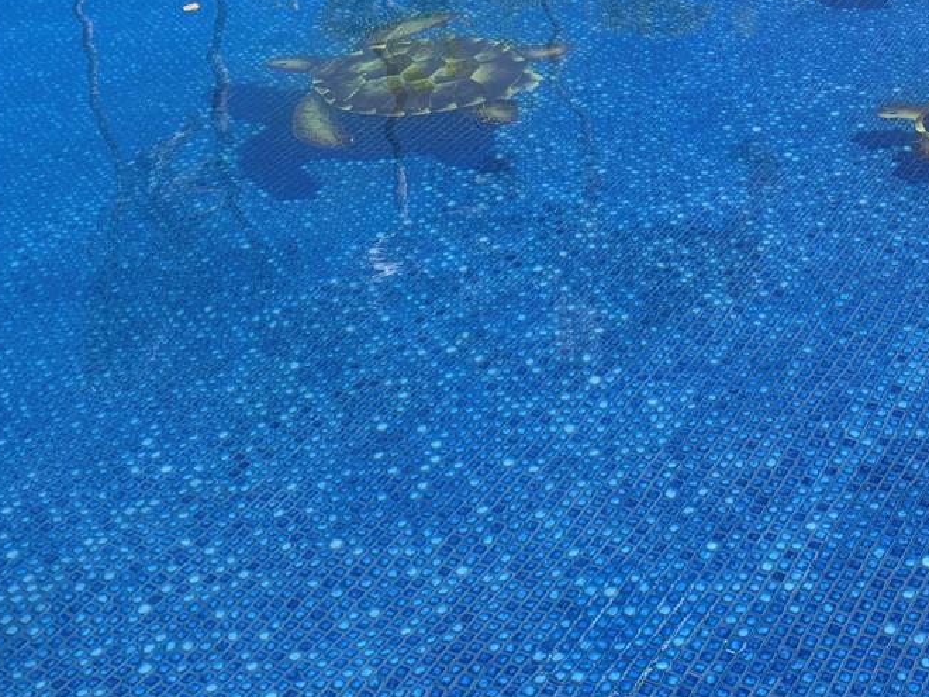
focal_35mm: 63
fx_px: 1691
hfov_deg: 30.5
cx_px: 612
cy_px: 39
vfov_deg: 22.6
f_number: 1.6
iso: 50
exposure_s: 1/1642
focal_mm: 5.96
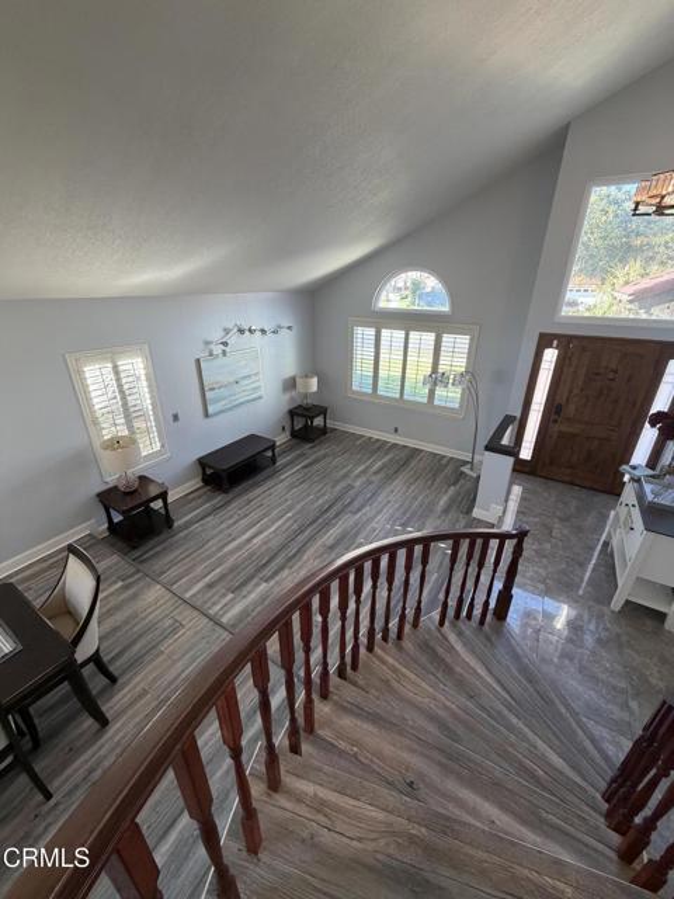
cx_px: 337
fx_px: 363
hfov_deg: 85.7
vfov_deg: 102.1
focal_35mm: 14
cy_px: 450
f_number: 2.2
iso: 250
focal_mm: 2.22
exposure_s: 1/120
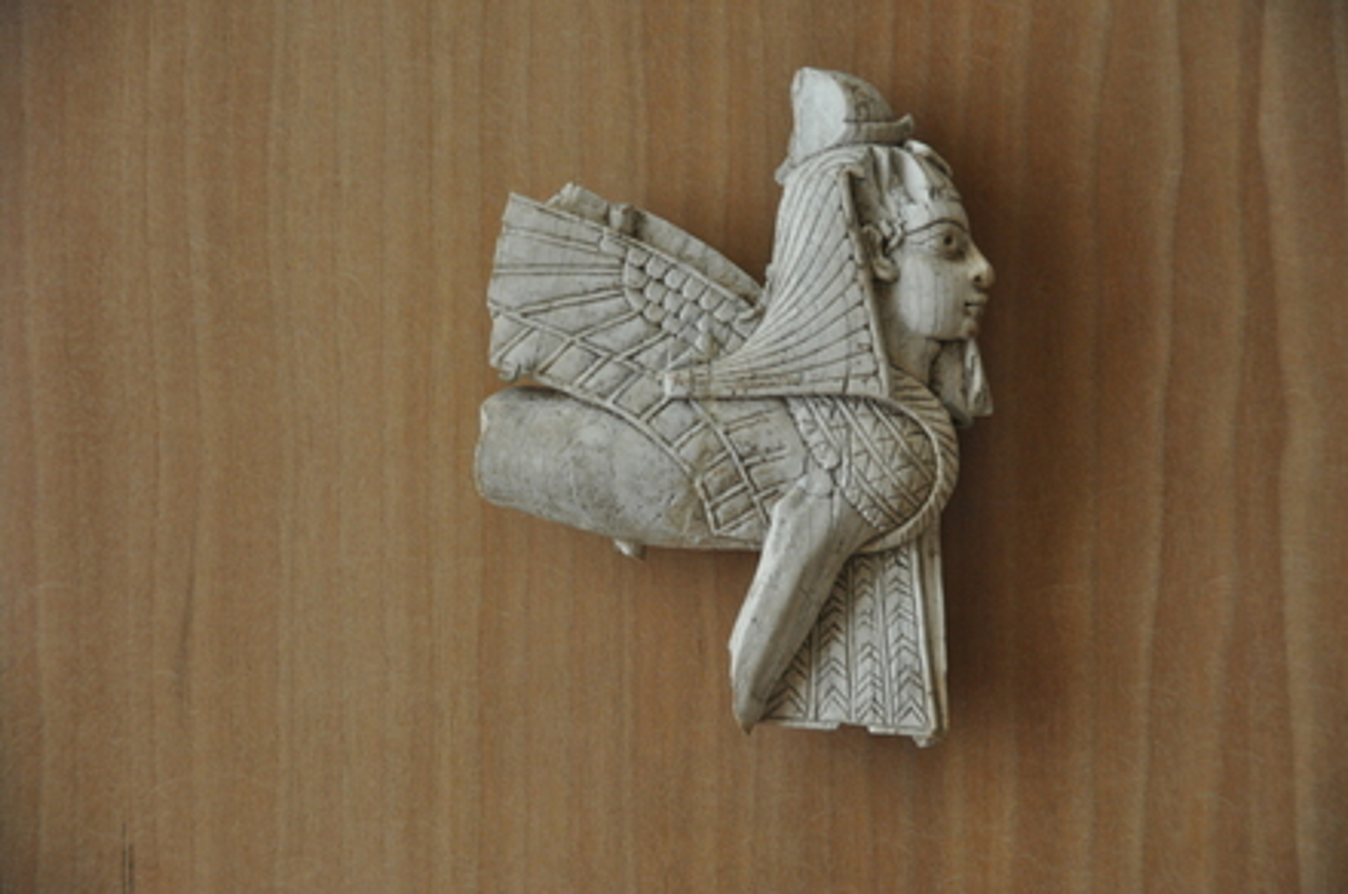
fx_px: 6281
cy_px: 447
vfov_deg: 8.1
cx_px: 674
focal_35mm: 168
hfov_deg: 12.2
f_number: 5.3
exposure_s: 1/100
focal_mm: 112
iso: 800
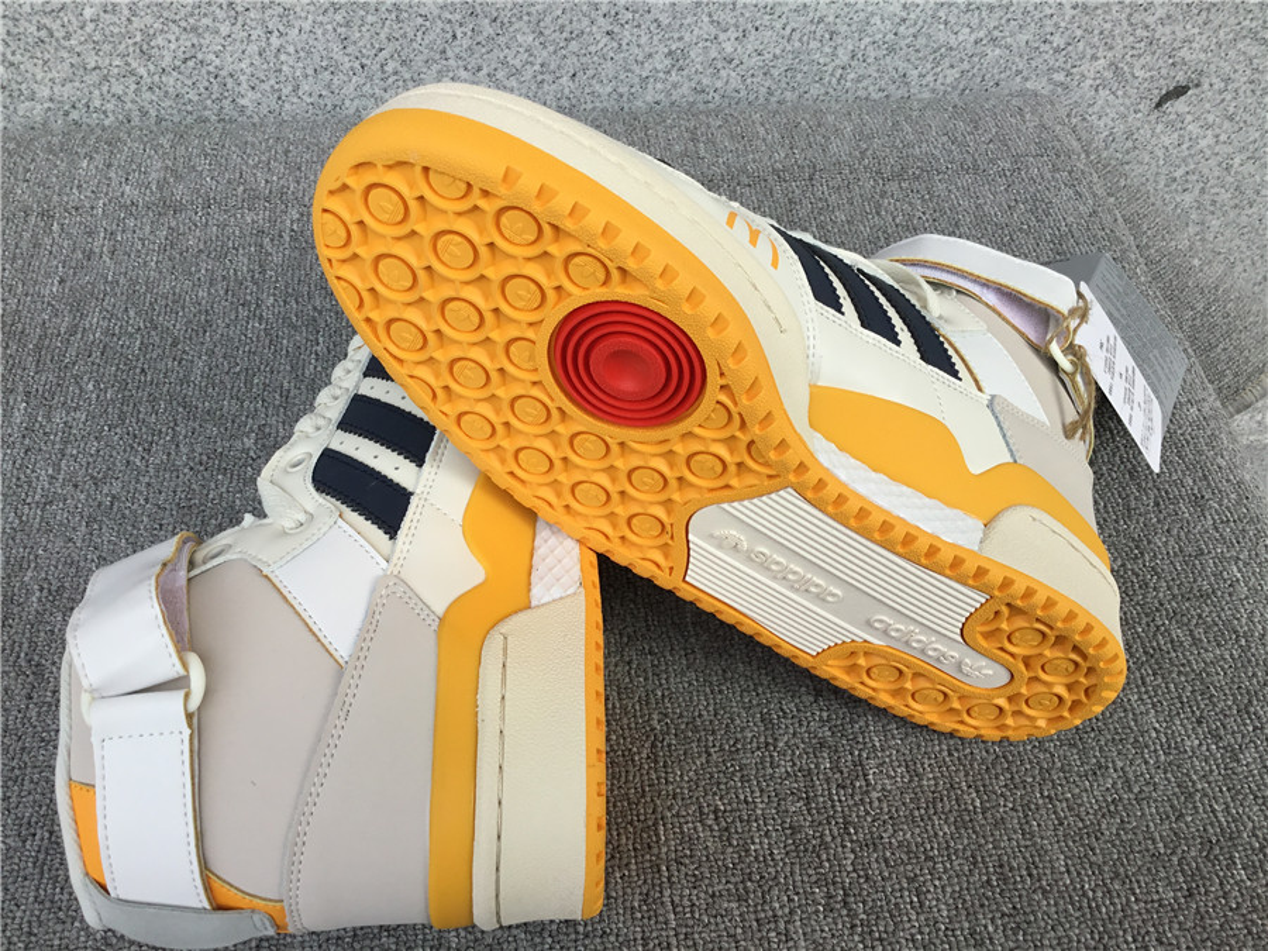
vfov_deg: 45.4
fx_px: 1136
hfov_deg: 58.4
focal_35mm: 31
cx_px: 634
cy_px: 476
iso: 25
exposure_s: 1/512
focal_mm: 3.3
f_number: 2.4
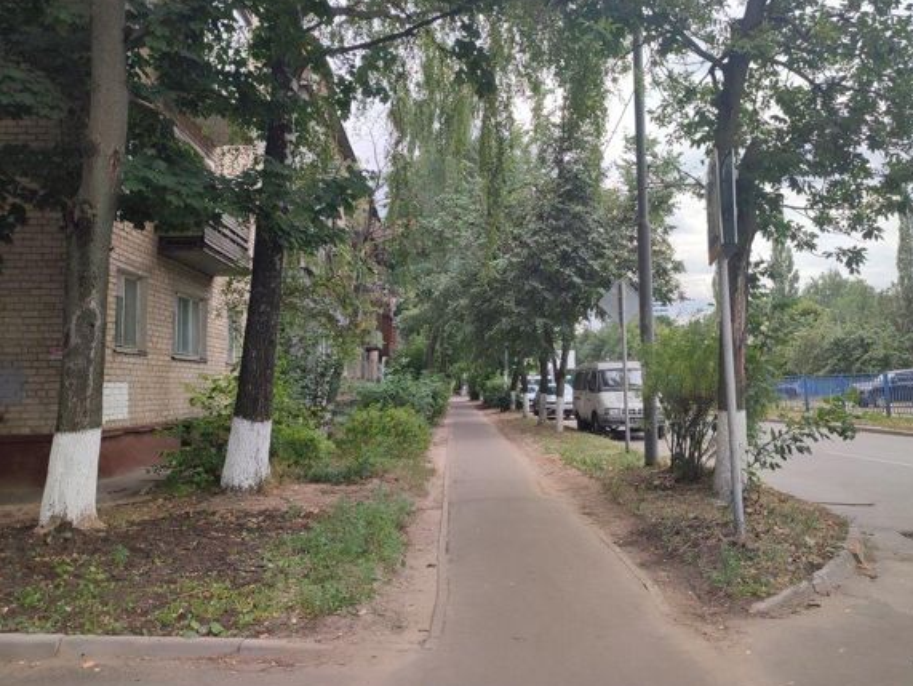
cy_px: 323
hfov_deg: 63.2
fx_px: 739
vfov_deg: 49.8
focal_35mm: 28
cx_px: 510
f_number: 1.9
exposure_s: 1/289
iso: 50
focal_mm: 6.04
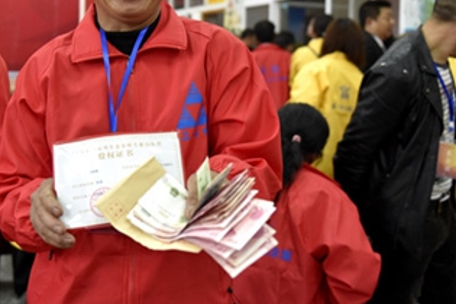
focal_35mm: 46
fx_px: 583
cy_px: 83
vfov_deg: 28.9
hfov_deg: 41.9
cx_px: 133
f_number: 2.8
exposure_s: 1/250
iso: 3600
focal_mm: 29
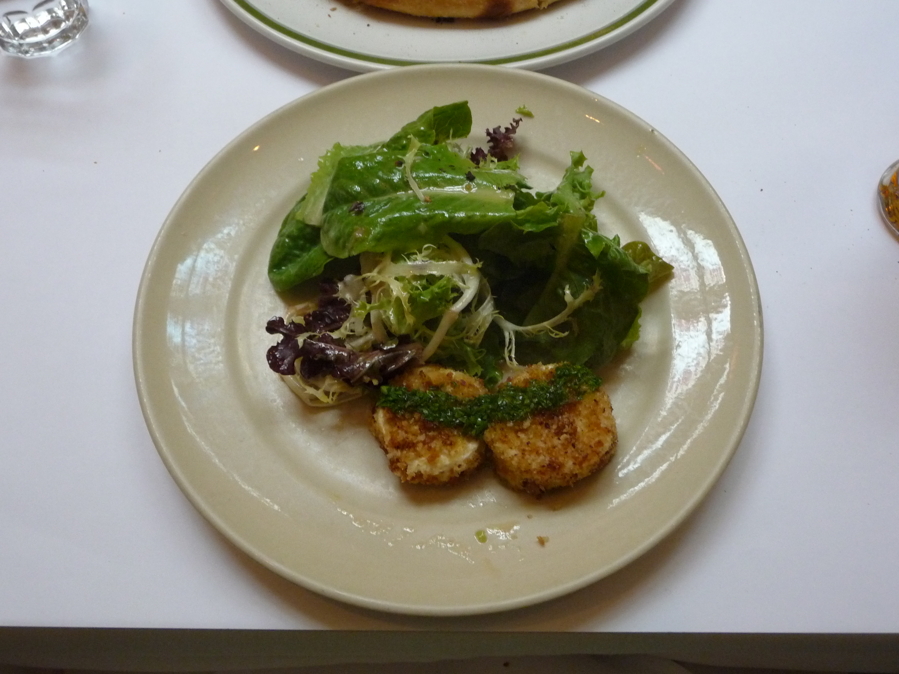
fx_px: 831
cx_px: 450
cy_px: 337
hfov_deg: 56.8
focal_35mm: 32
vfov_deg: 44.2
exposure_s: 1/20
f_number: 3.5
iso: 400
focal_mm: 5.3
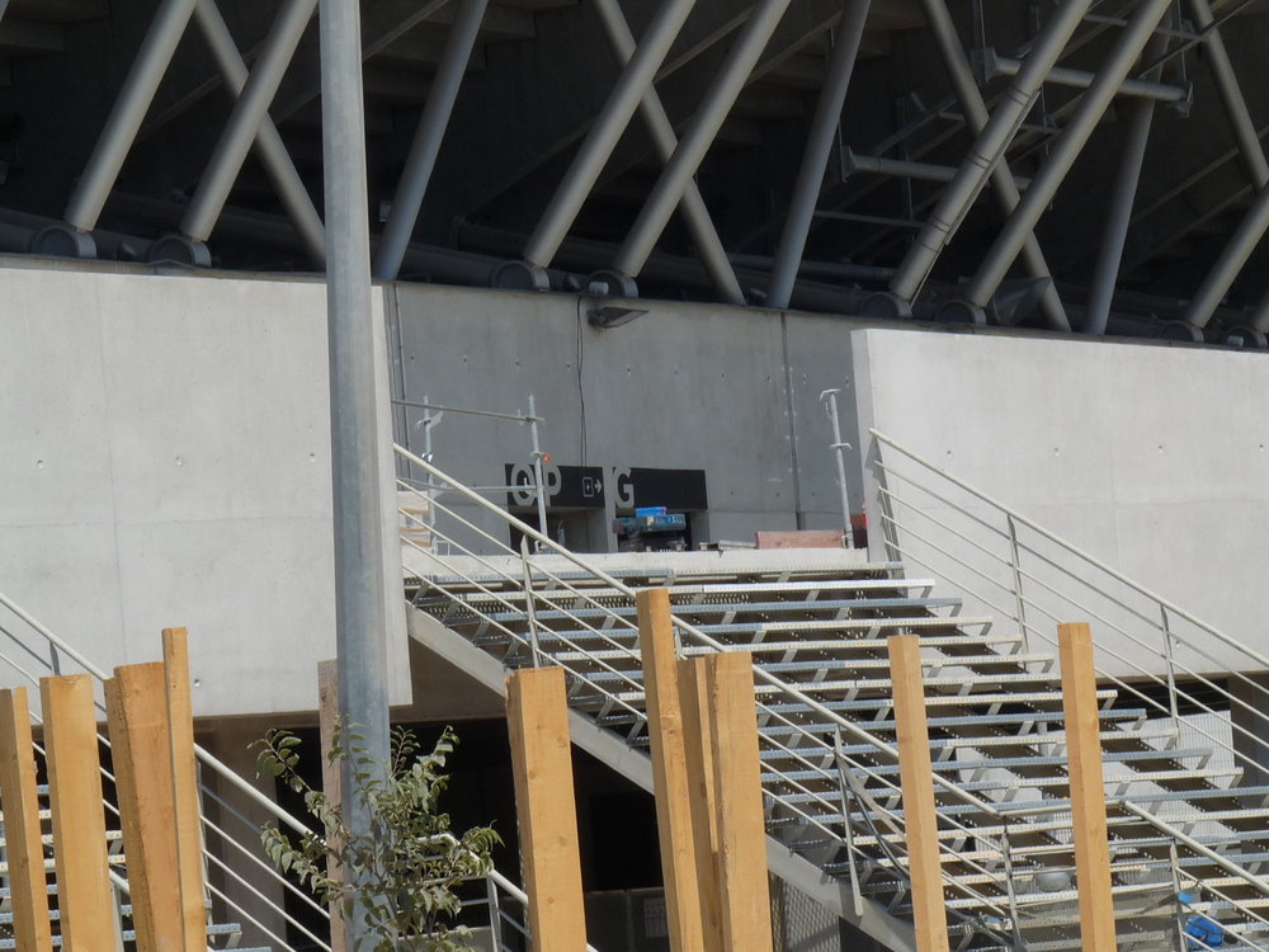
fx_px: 7588
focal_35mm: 207
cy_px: 476
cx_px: 634
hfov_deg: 9.6
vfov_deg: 7.2
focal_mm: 26
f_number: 7.1
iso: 100
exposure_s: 1/400
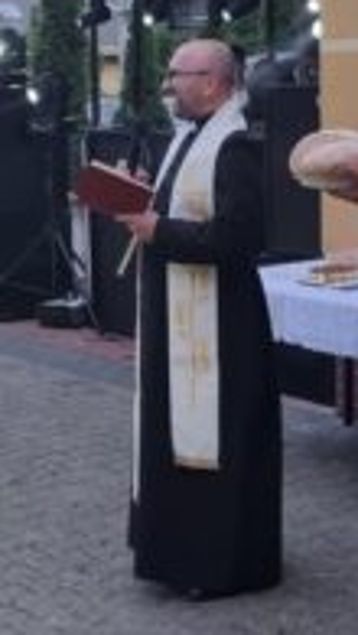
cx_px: 195
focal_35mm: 87
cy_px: 225
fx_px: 1465
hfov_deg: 13.9
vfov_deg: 24.4
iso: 400
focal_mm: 5.4
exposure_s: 1/50
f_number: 1.8
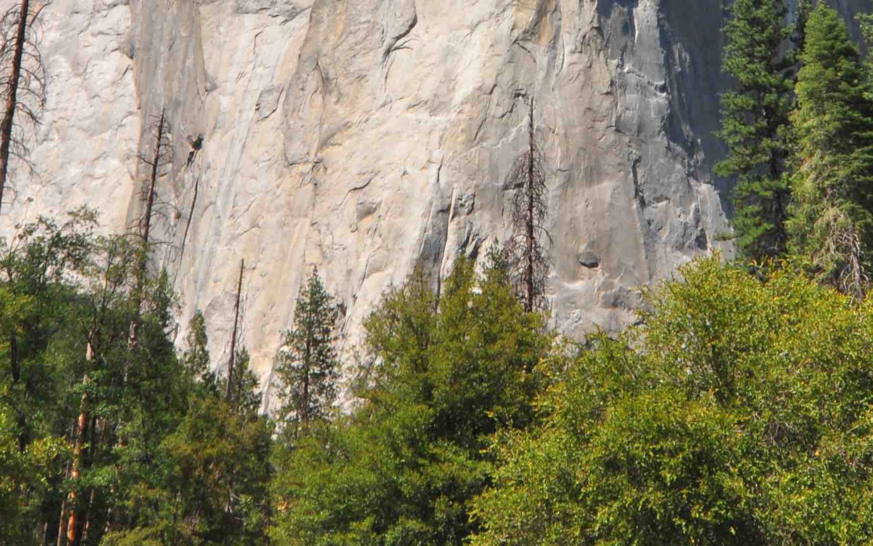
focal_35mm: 52
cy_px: 0
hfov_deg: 38.8
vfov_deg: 23.8
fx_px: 1237
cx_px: 488
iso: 200
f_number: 18
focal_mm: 14
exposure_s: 1/60
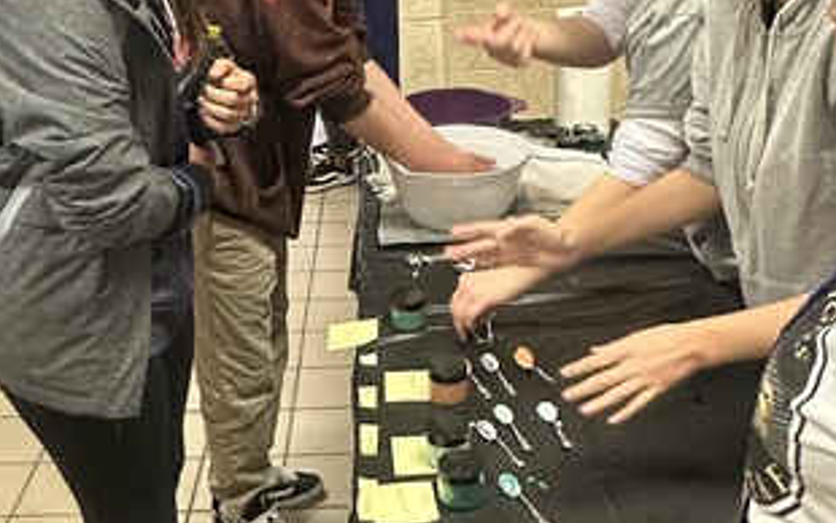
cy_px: 186
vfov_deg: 26.3
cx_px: 388
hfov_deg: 41.0
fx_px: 1117
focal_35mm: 49
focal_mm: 2.22
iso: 640
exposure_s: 1/60
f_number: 2.2
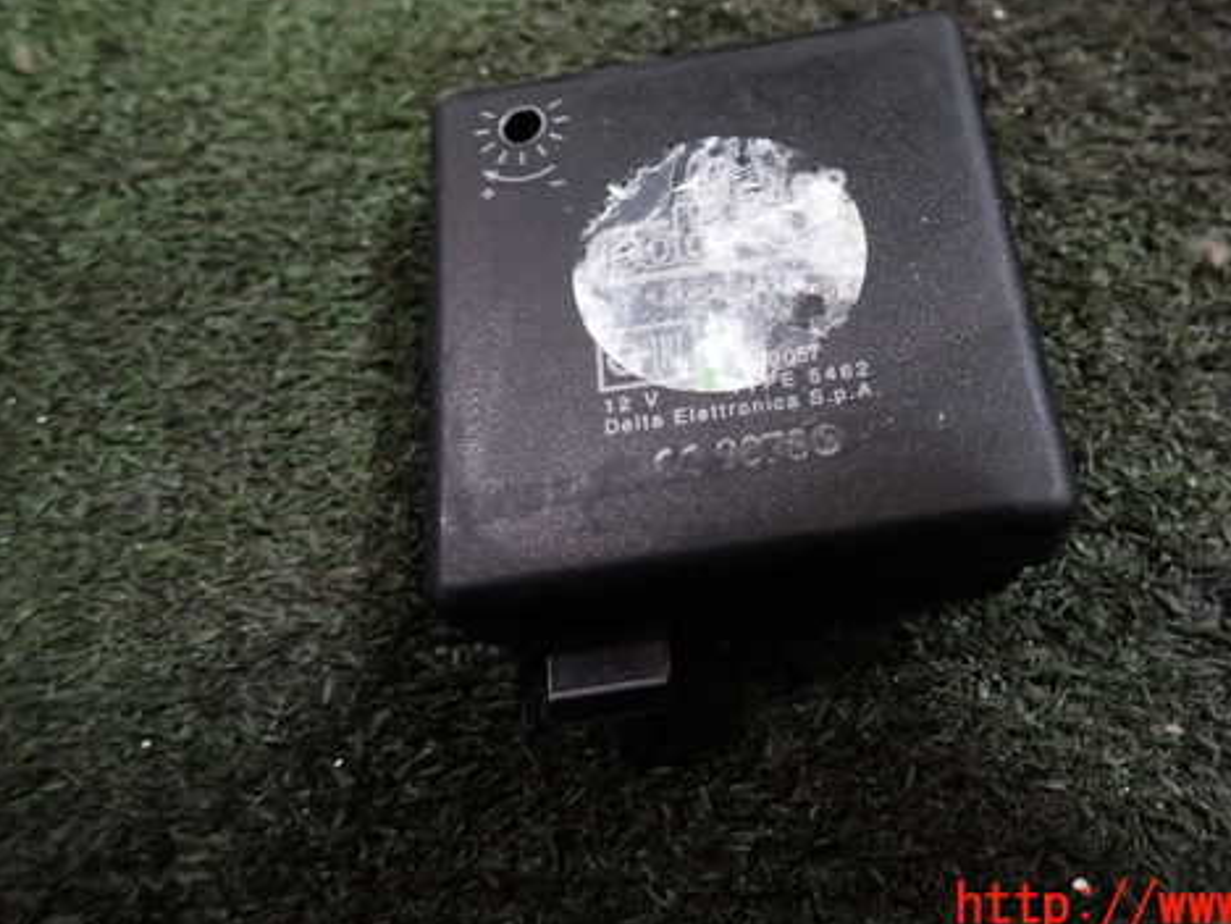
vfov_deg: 43.8
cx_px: 761
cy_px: 349
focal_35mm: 32
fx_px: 1138
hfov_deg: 56.2
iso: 250
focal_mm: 4.5
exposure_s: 1/30
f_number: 2
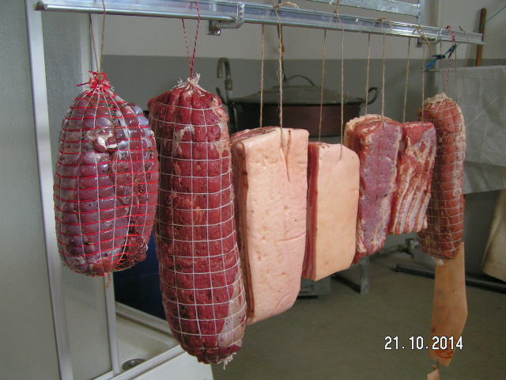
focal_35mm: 38
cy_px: 190
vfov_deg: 37.7
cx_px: 253
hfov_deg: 49.0
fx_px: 555
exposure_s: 1/40
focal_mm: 5.8
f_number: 2.8
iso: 125
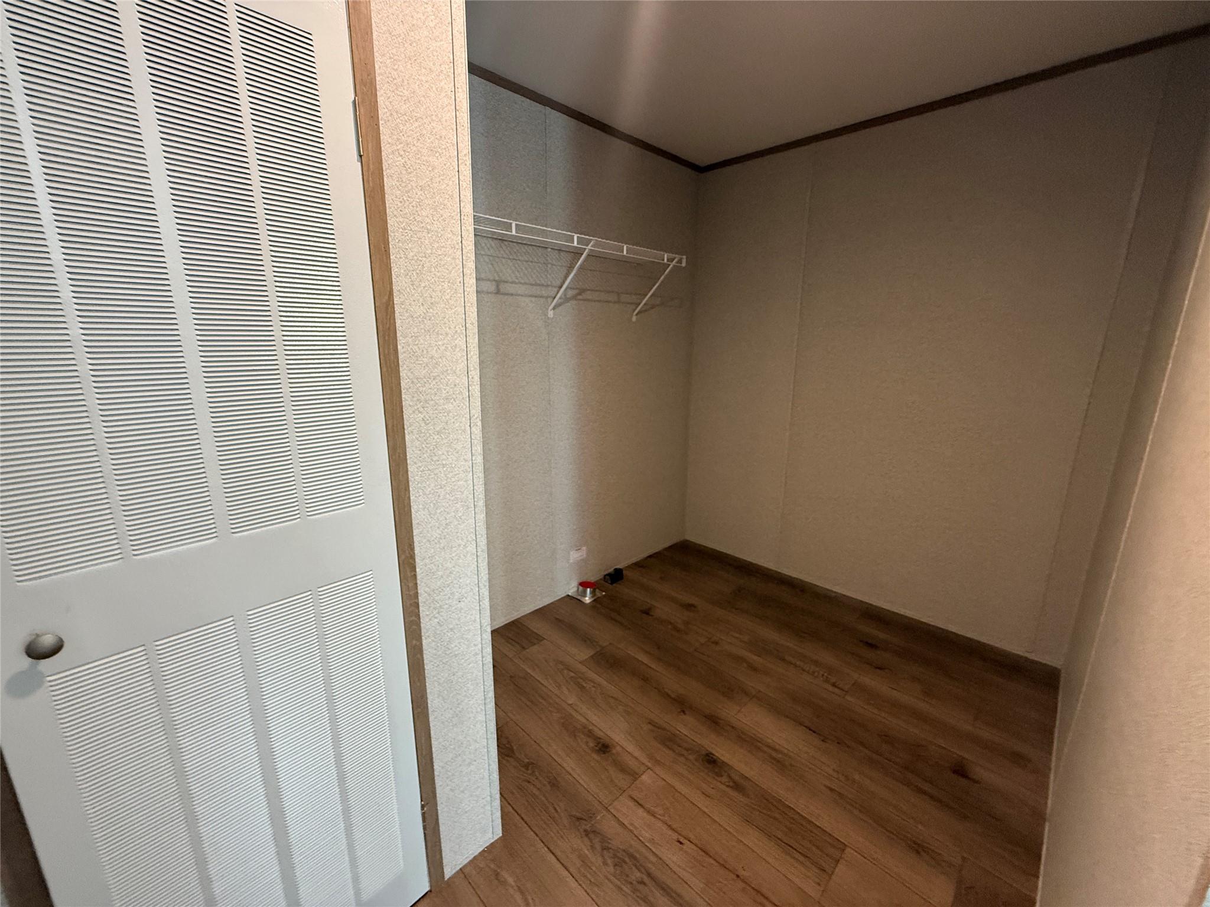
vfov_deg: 85.7
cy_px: 454
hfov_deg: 102.1
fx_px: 489
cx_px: 605
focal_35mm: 14
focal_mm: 2.22
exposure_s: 1/60
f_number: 2.2
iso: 400
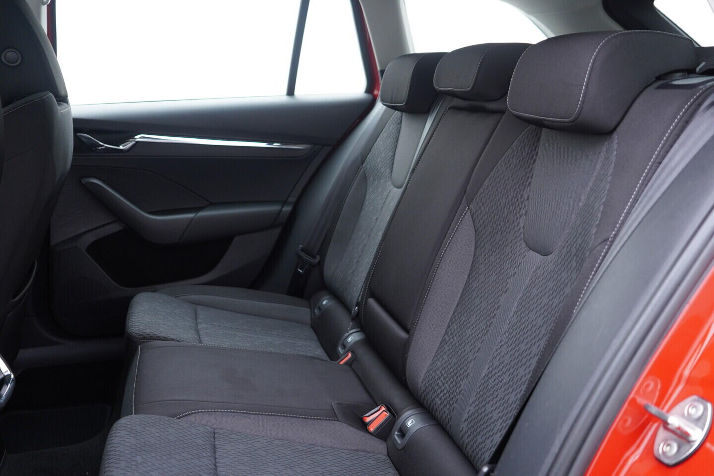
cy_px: 238
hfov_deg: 53.1
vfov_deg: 36.9
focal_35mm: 36
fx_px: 714
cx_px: 357
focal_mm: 24
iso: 400
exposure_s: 1/40
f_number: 2.8
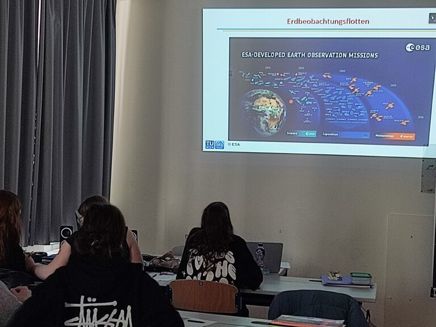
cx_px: 218
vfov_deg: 22.6
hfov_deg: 29.8
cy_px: 164
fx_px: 819
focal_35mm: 65
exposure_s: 1/50
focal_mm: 4.71
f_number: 1.79
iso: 127
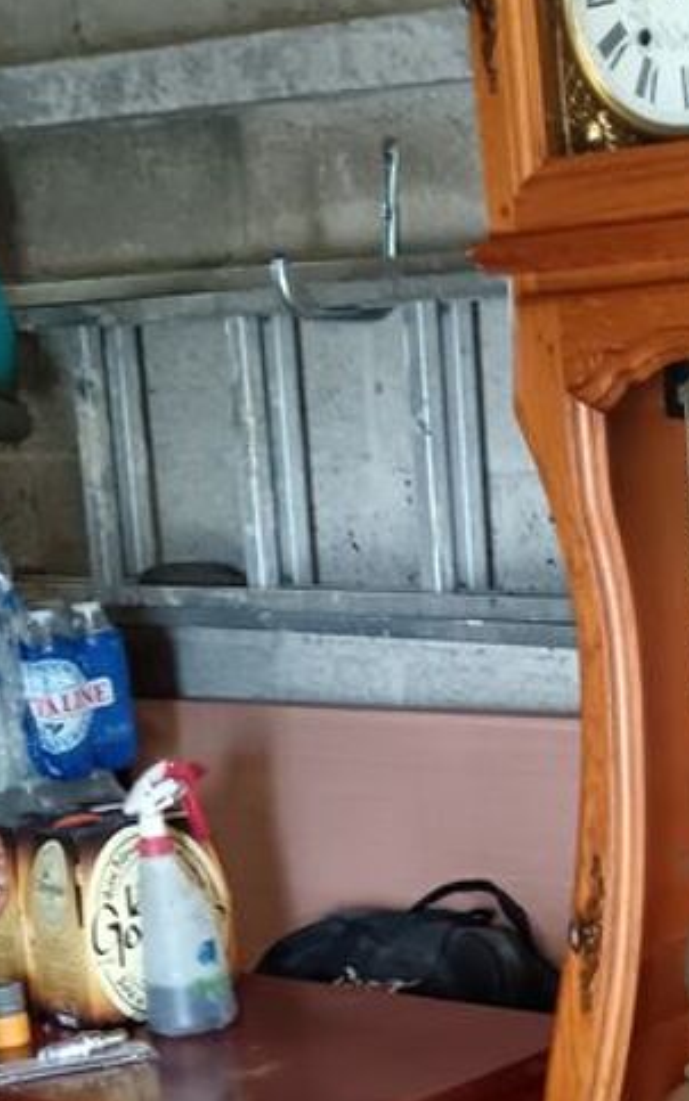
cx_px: 803
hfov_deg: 15.9
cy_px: 888
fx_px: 2373
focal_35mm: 79
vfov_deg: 25.7
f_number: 1.9
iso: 1555
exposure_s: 1/25
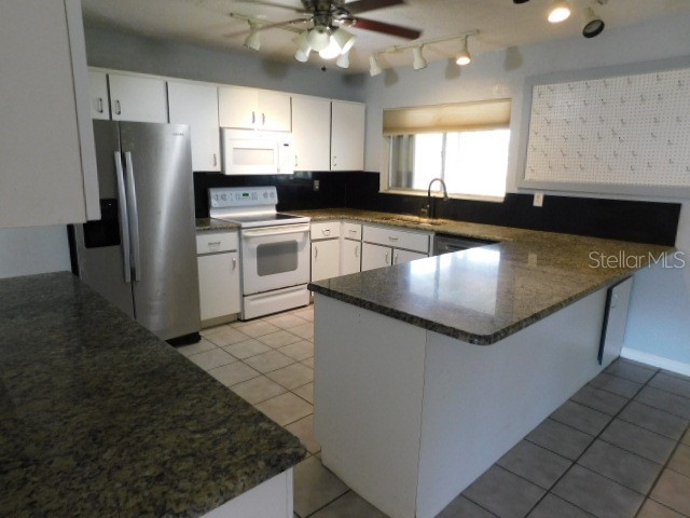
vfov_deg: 58.9
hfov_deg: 73.9
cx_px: 345
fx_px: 458
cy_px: 259
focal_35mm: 23
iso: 250
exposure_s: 1/30
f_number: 3
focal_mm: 4
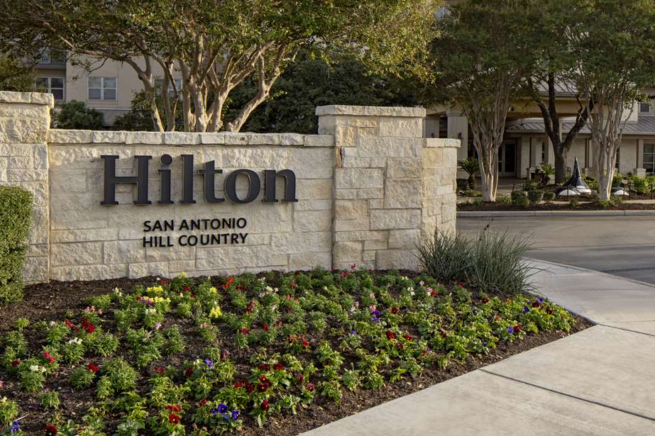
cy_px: 86
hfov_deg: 48.6
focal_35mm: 39
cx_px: 447
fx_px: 709
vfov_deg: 33.2
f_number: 11
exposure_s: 1/100
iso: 200
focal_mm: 24
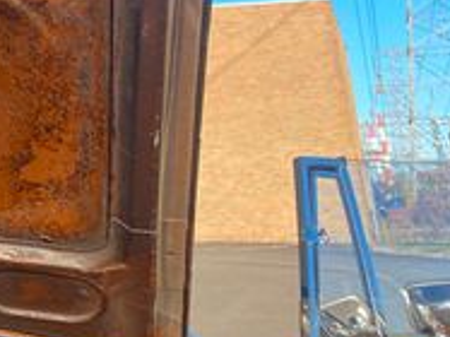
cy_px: -176
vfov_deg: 15.3
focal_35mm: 89
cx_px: -298
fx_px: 1156
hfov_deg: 18.4
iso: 32
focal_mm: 4.25
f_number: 1.8
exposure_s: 1/458
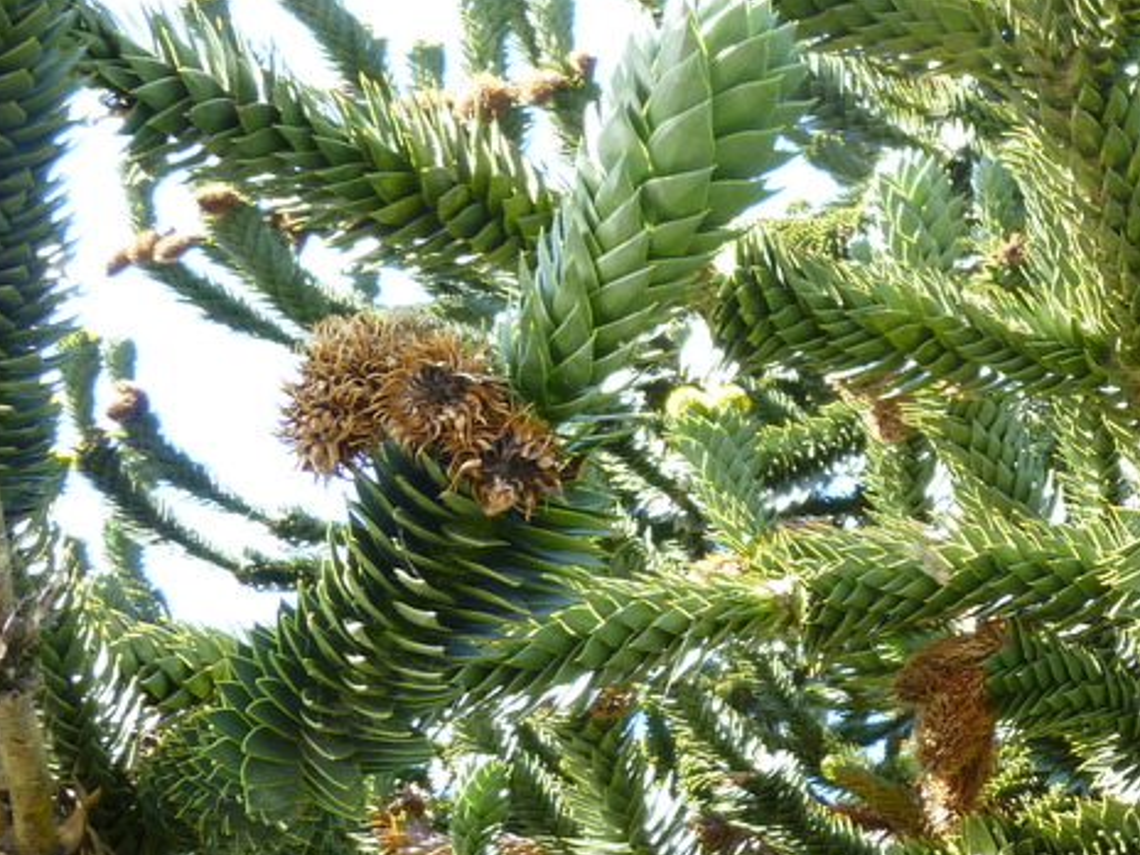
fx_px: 2272
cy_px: 521
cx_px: 1474
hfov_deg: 24.6
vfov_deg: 21.3
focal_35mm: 69
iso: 80
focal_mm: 4.5
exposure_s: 1/50
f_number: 3.3
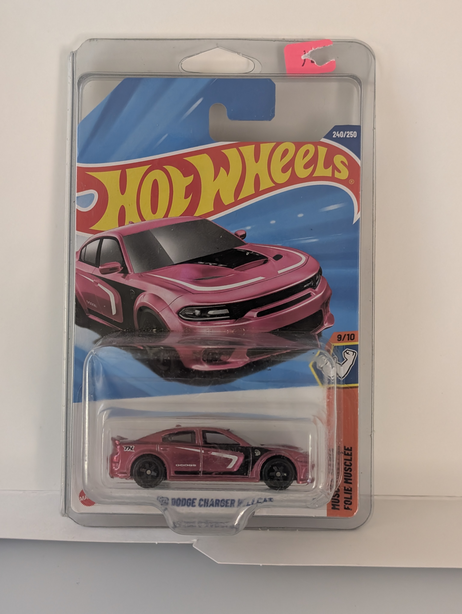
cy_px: 307
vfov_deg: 38.9
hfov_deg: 29.7
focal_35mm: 49
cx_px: 231
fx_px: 870
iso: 436
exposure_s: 1/114
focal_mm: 6.9
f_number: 1.68
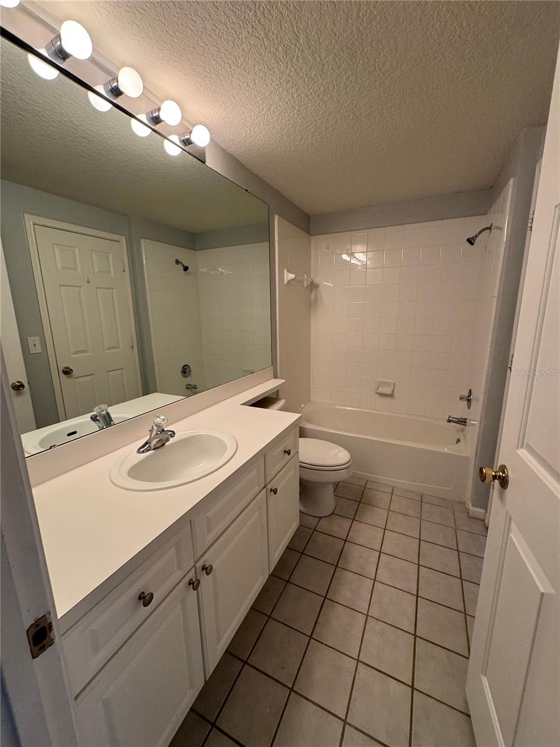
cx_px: 280
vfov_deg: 102.1
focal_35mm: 14
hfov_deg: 85.7
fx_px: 302
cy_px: 374
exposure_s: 1/120
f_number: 2.2
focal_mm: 2.22
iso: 250
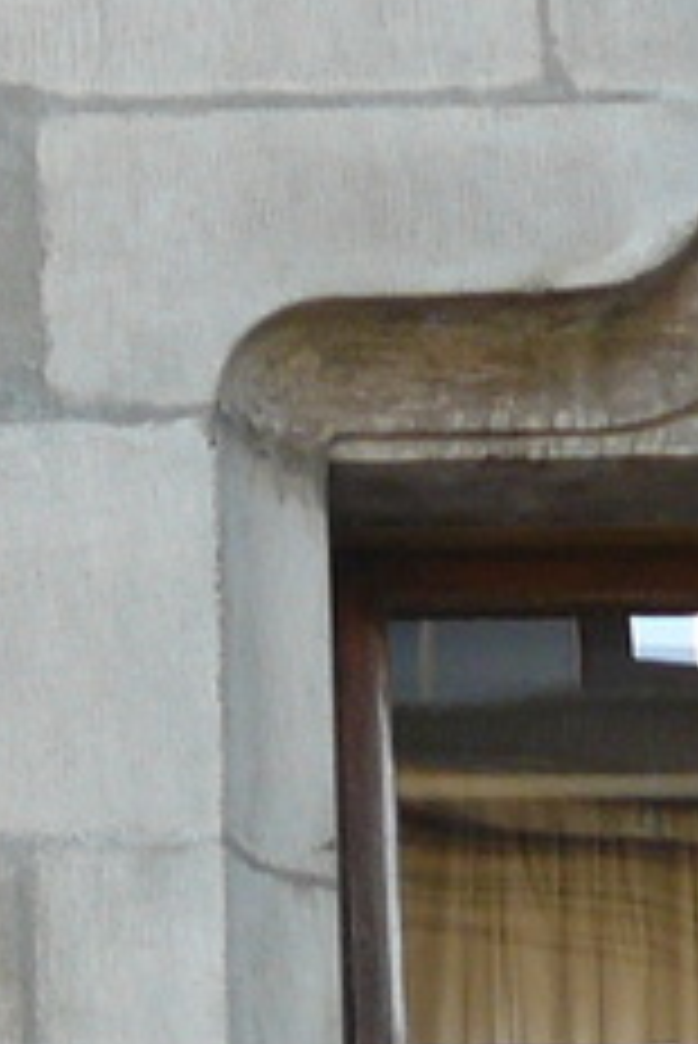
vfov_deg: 6.0
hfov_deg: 4.1
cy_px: 1390
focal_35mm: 338
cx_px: 14
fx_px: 9815
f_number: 3.2
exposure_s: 1/80
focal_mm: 9.8
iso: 100
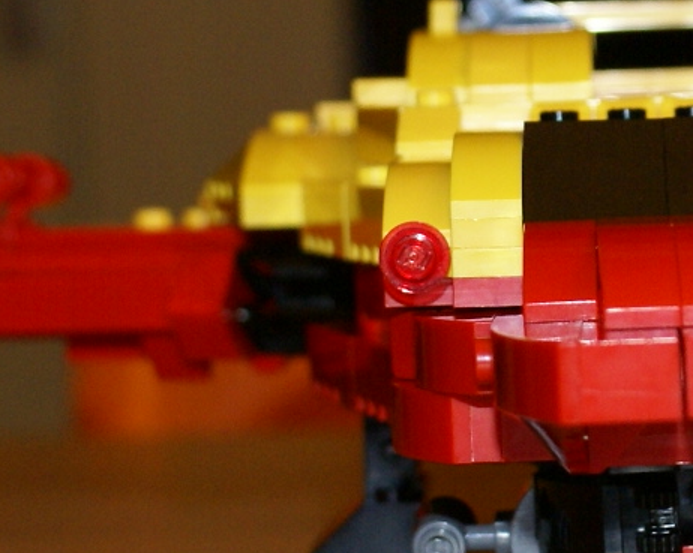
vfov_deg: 7.5
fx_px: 4201
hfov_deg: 9.4
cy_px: 283
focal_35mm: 205
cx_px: 706
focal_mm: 35
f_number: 5.6
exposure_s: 1/60
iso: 400
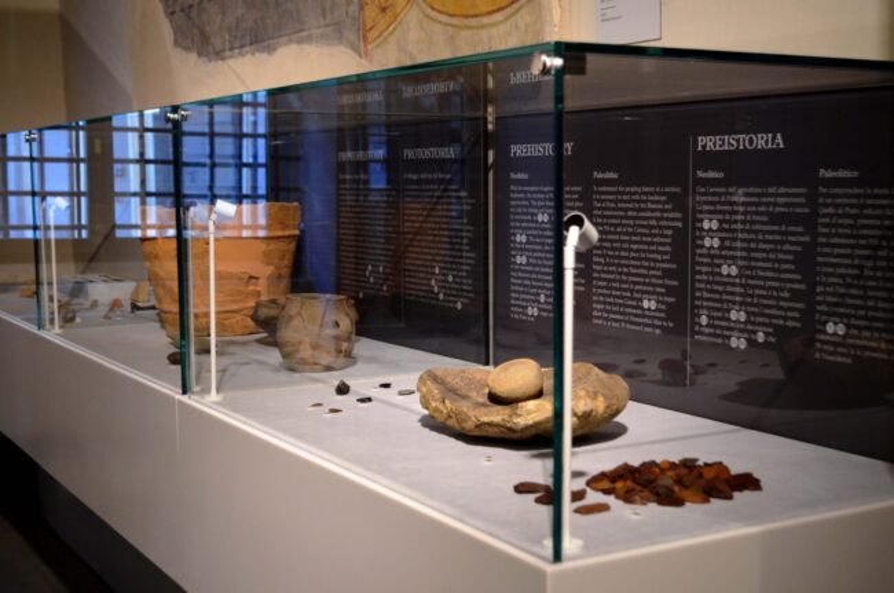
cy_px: 296
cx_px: 447
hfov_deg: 38.9
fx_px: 1264
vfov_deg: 26.4
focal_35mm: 51
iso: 800
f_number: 5
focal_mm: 34
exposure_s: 1/30
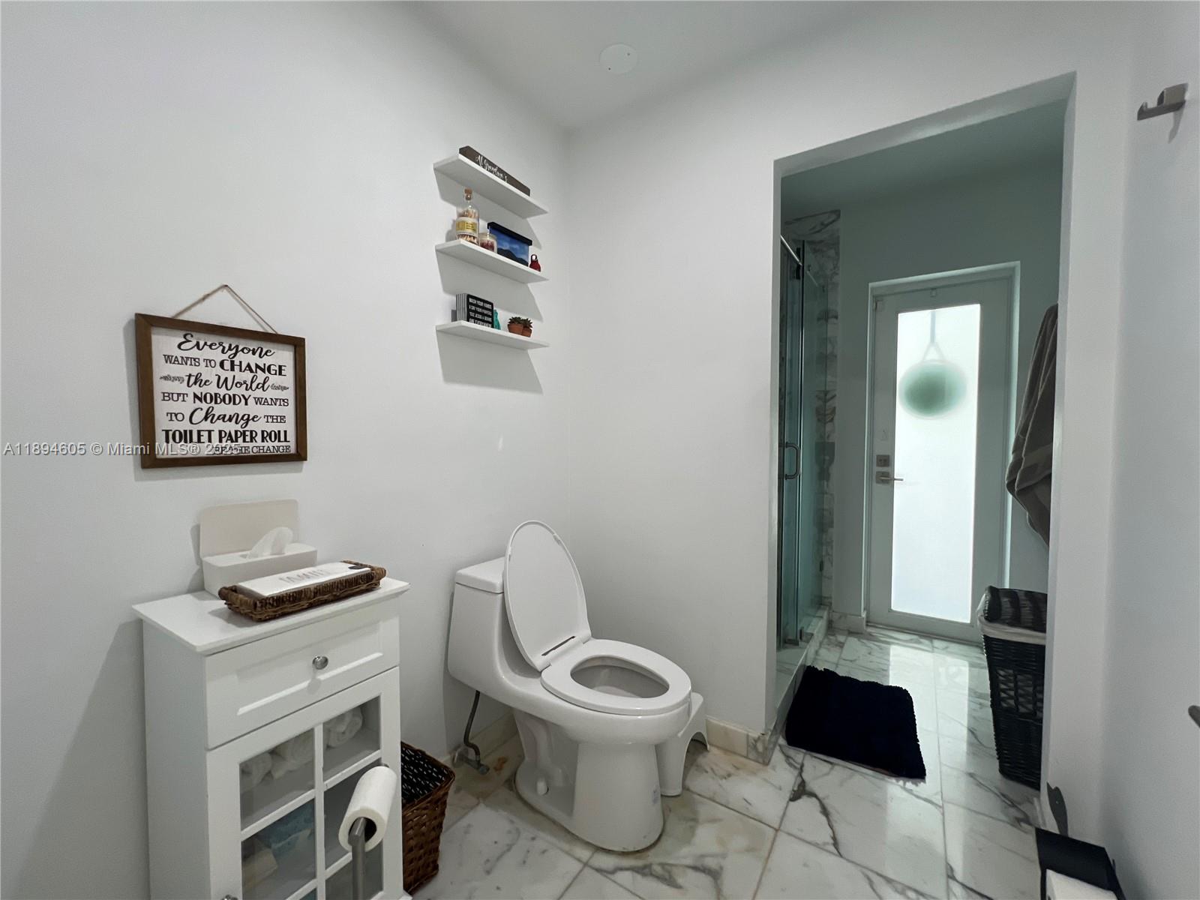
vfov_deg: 89.9
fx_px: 451
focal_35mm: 13
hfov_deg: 106.2
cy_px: 450
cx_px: 600
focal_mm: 1.57
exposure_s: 1/120
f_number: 1.8
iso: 160
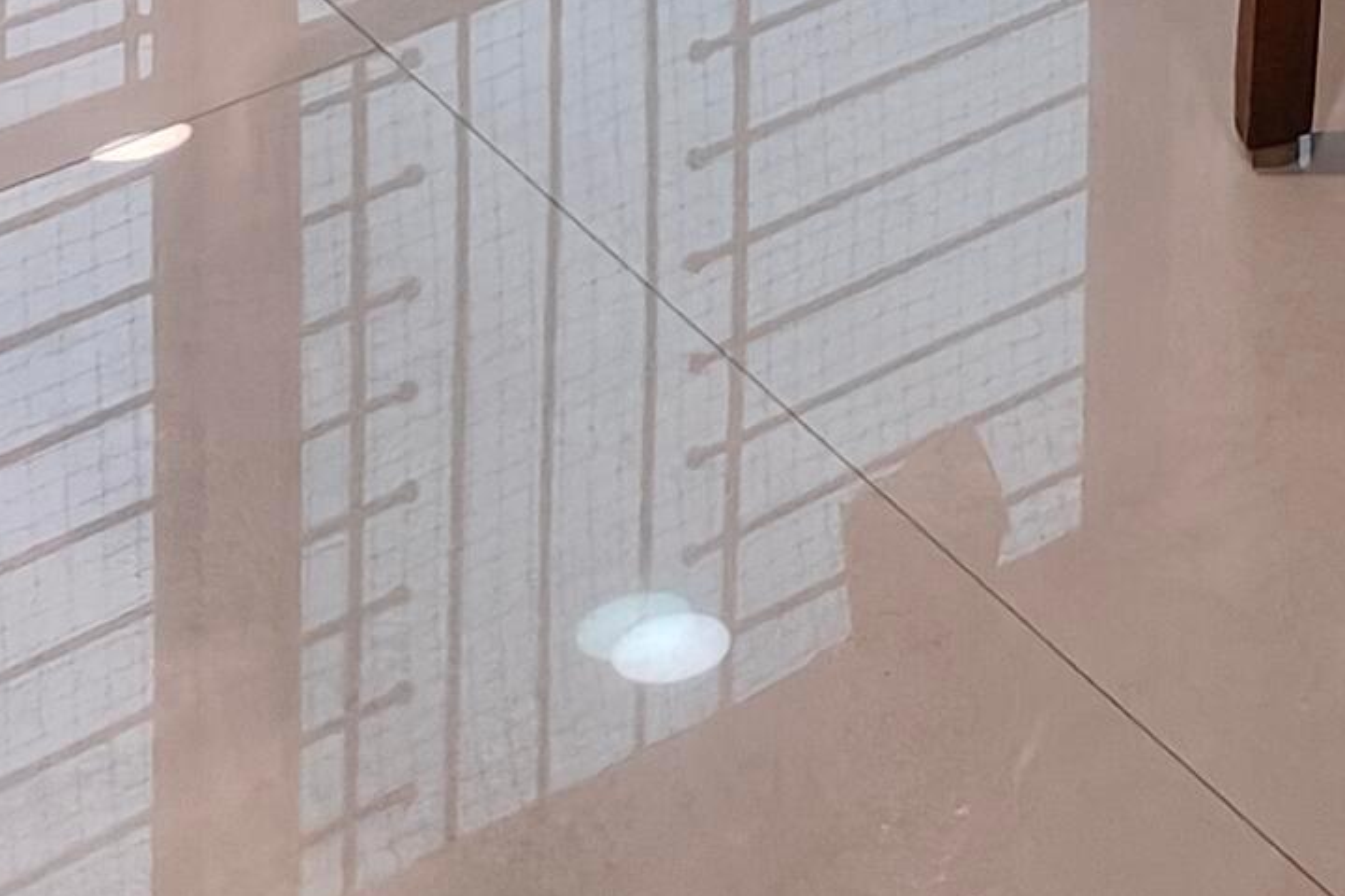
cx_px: 2481
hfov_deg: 13.0
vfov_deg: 7.4
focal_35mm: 142
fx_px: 5305
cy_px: -2486
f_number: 1.8
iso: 320
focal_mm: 5.59
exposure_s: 1/100
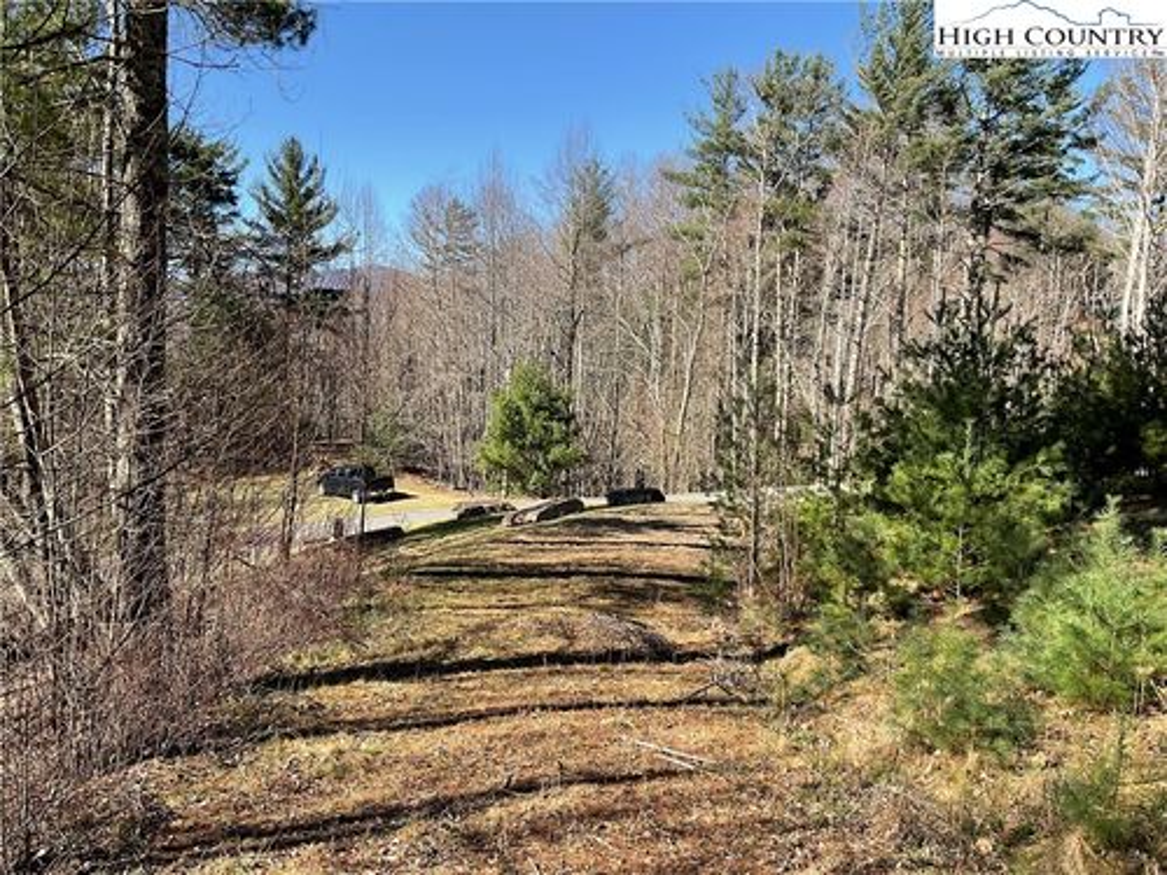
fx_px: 978
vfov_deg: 48.2
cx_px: 584
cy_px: 438
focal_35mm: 29
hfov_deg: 61.7
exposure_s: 1/869
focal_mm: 3
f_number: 1.8
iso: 16
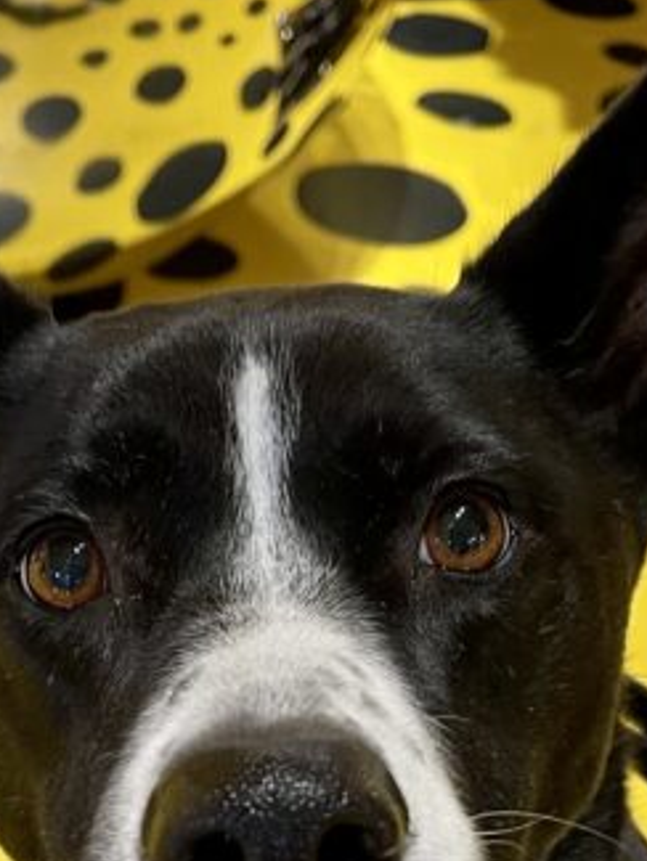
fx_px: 2042
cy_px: 1046
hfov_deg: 17.9
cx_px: 194
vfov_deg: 22.0
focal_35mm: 82
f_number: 1.6
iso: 200
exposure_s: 1/60
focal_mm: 5.1
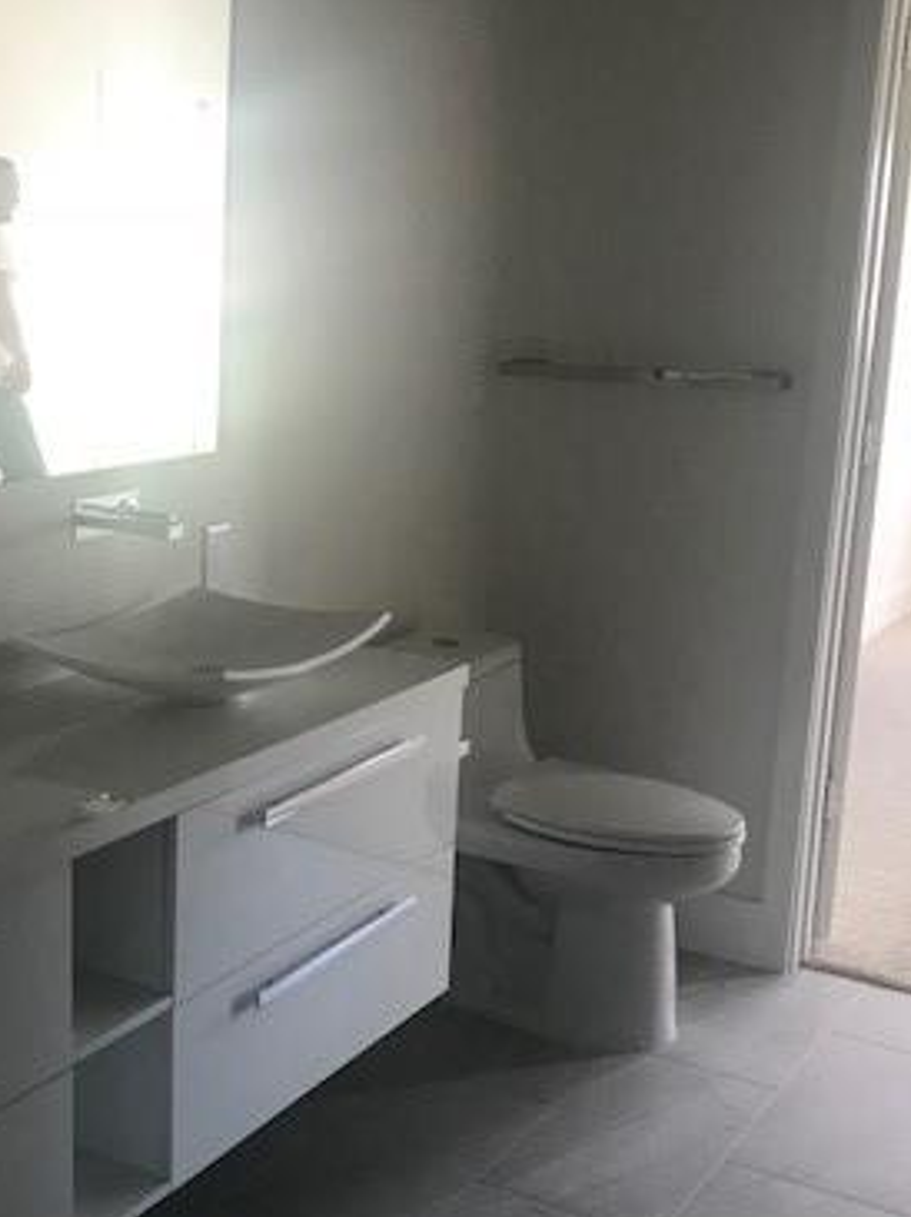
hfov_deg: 29.4
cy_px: 735
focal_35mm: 49
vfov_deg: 38.8
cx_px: 299
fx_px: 1721
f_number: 1.8
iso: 40
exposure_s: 1/30
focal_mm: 3.99
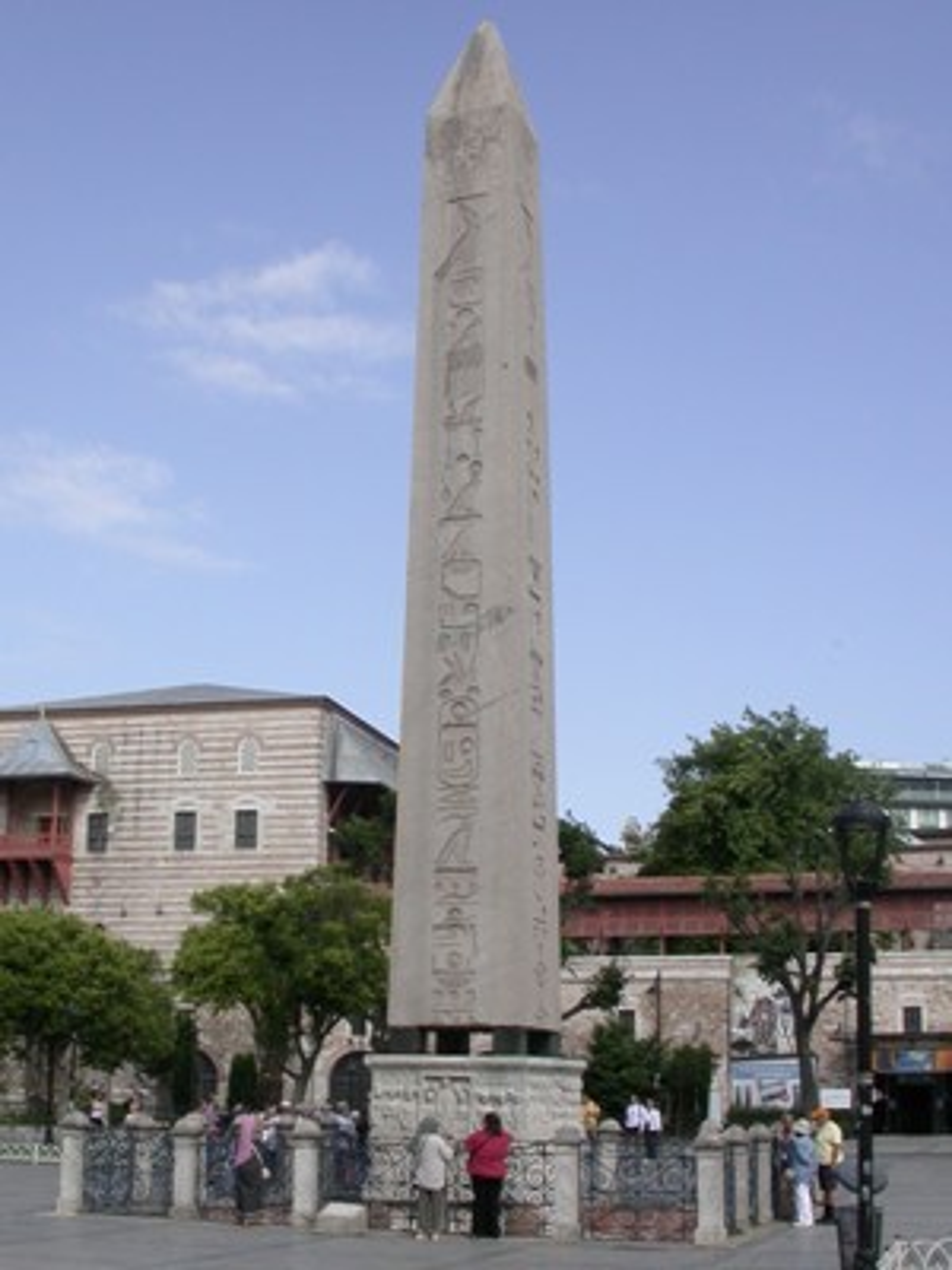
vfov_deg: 49.0
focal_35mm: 38
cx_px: 476
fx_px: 1393
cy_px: 635
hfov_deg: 37.7
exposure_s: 1/250
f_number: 7.5
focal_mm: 7.85
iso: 100
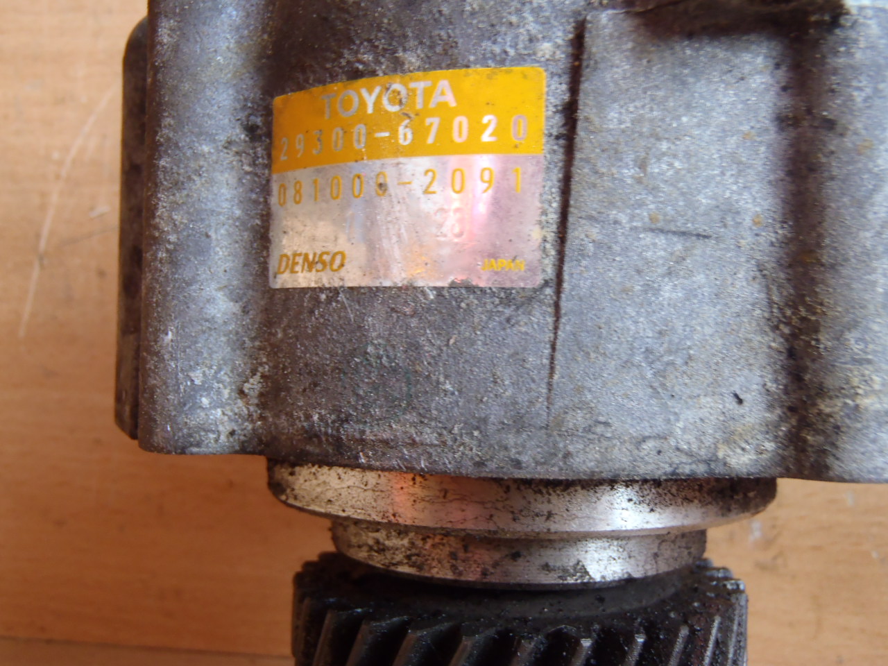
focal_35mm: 37
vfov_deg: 38.7
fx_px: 949
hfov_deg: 50.1
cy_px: 333
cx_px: 444
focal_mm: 6.64
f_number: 4.7
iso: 200
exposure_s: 1/20
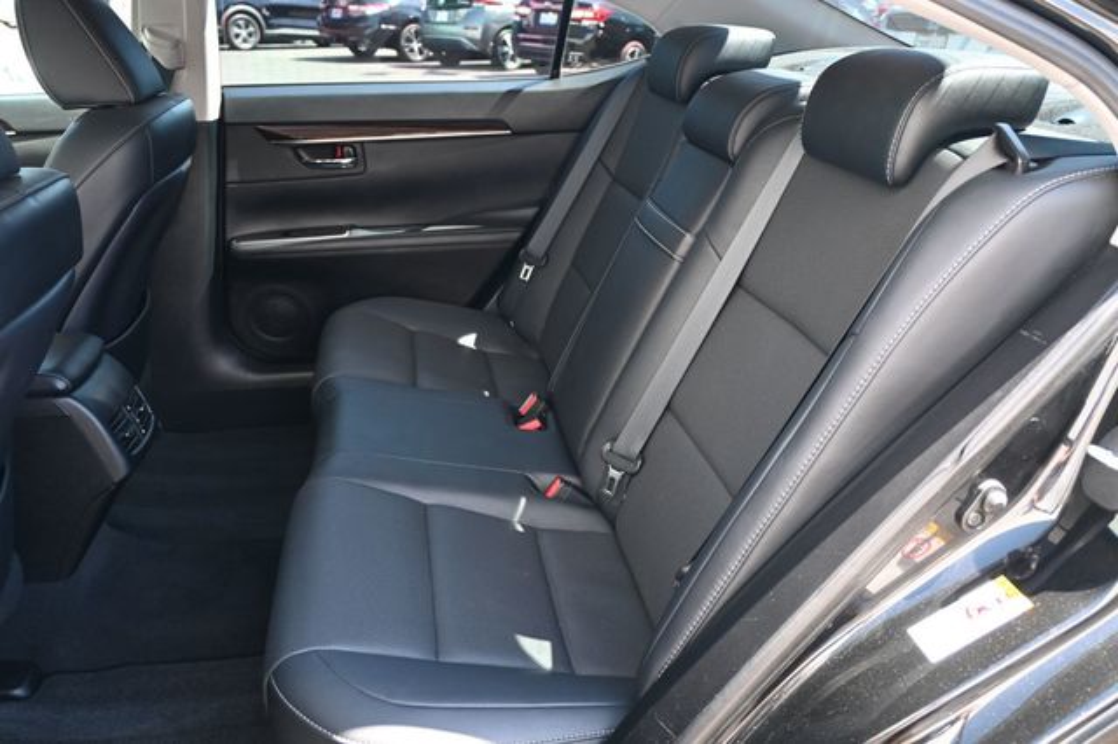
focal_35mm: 29
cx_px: 559
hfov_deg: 63.2
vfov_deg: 44.6
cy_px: 372
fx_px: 908
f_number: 3.8
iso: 720
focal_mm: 19.5
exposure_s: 1/125
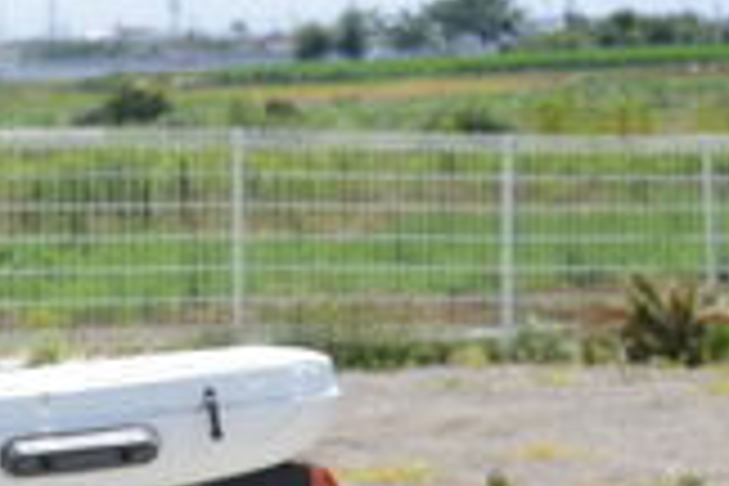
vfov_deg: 6.9
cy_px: 169
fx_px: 4009
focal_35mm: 198
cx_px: -598
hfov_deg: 9.8
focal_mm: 50
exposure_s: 1/250
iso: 100
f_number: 8
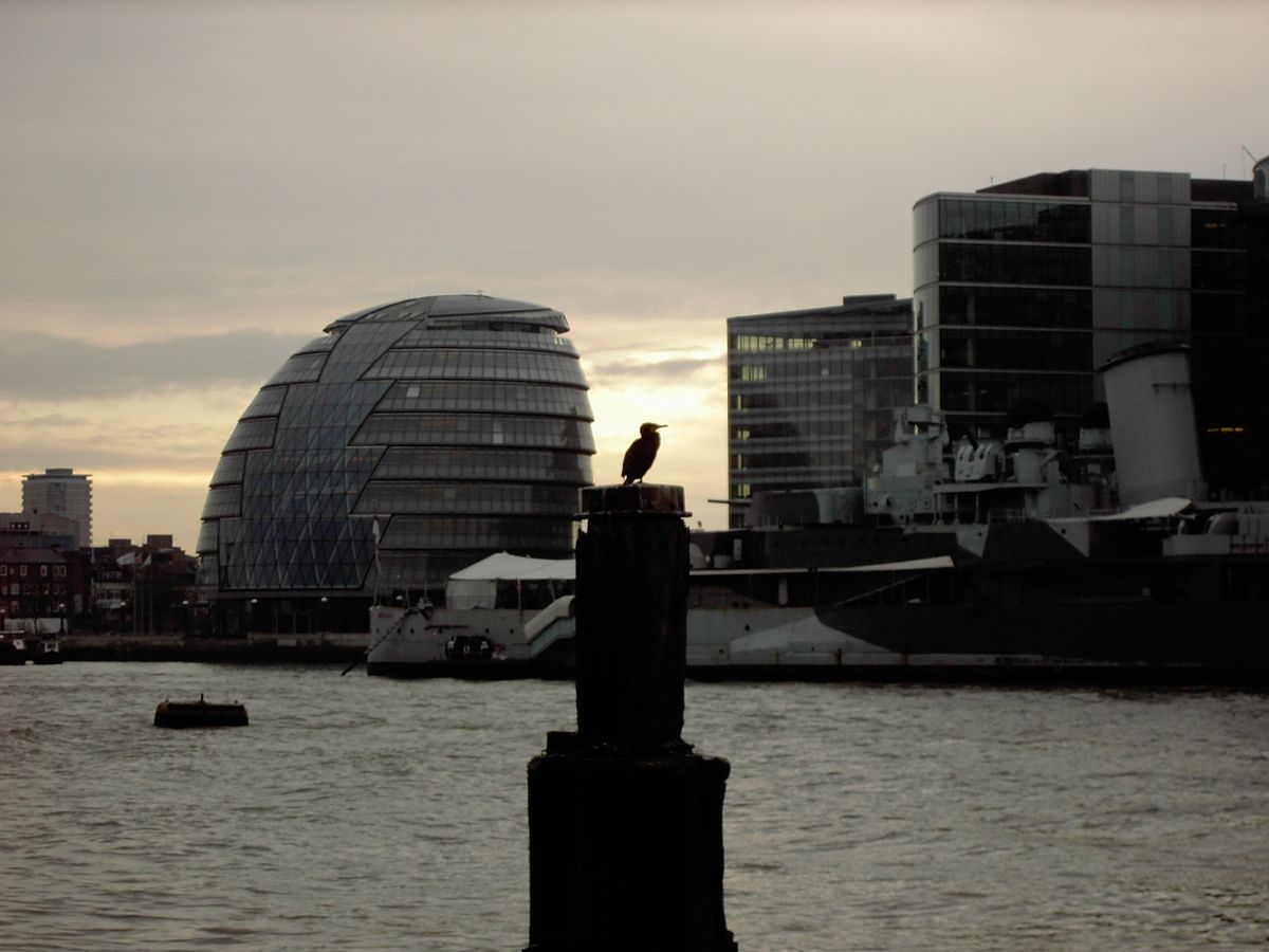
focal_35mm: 105
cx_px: 634
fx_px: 3849
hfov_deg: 18.7
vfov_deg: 14.1
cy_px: 476
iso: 100
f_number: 4.7
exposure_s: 1/200
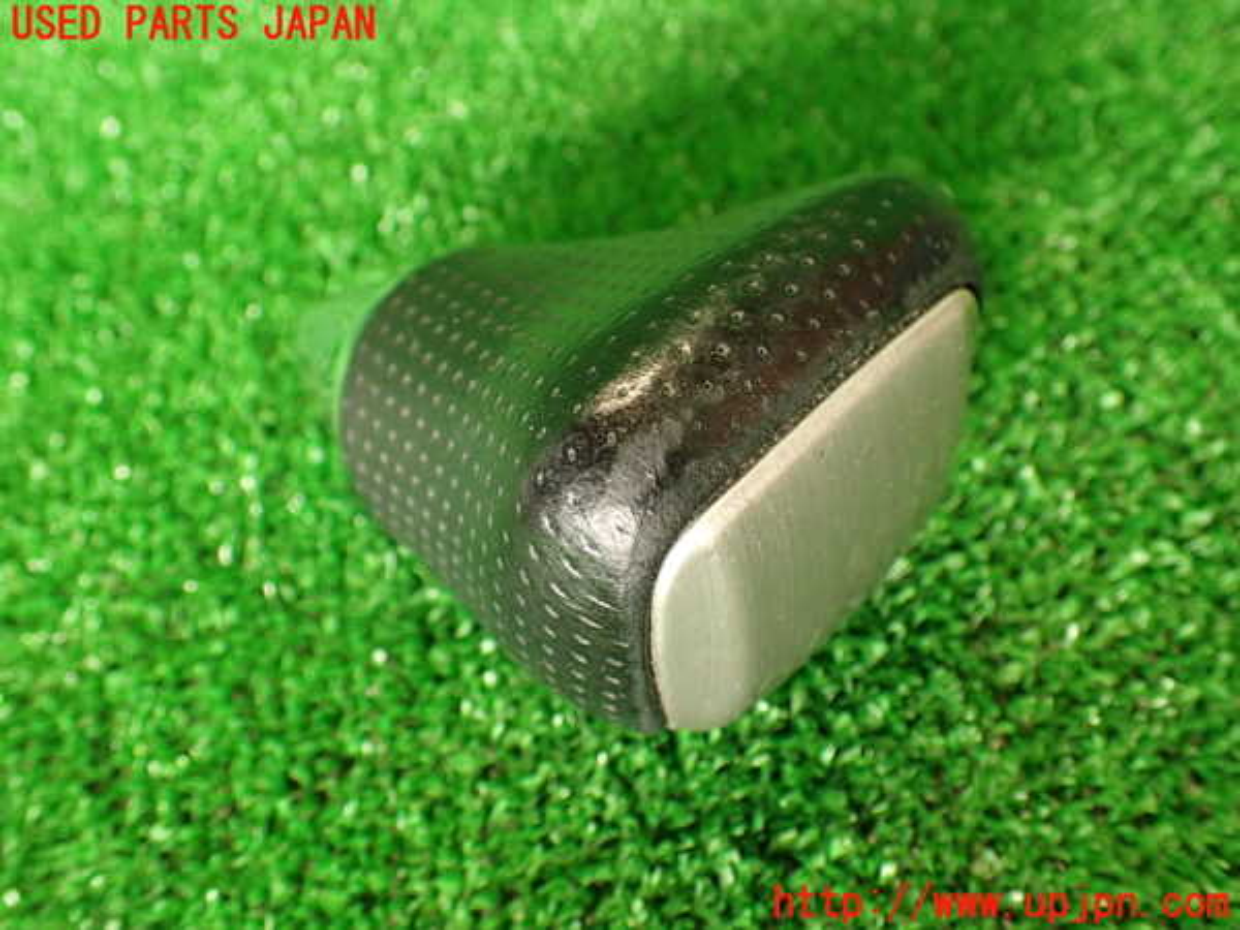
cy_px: 465
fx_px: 1146
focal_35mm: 32
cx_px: 620
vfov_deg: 44.2
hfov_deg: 56.8
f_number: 2.4
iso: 200
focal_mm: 5.79
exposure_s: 1/30
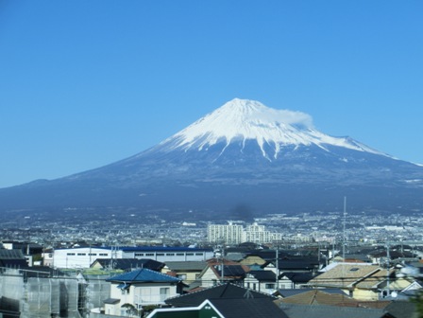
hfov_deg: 20.4
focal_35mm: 96
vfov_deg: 15.4
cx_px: 212
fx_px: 1173
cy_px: 159
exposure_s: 1/640
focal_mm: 17.06
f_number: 5.3
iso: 100
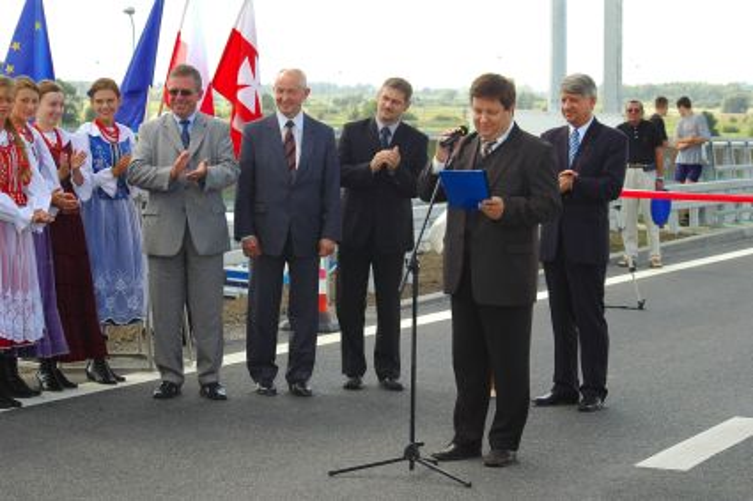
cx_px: 376
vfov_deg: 13.0
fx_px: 2195
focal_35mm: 105
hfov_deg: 19.5
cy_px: 250
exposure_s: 1/200
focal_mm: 70
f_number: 7.1
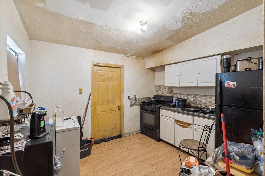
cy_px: 88
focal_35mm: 16
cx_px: 132
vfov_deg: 73.7
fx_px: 118
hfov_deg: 96.7
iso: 400
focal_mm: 16
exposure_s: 1/15
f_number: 9
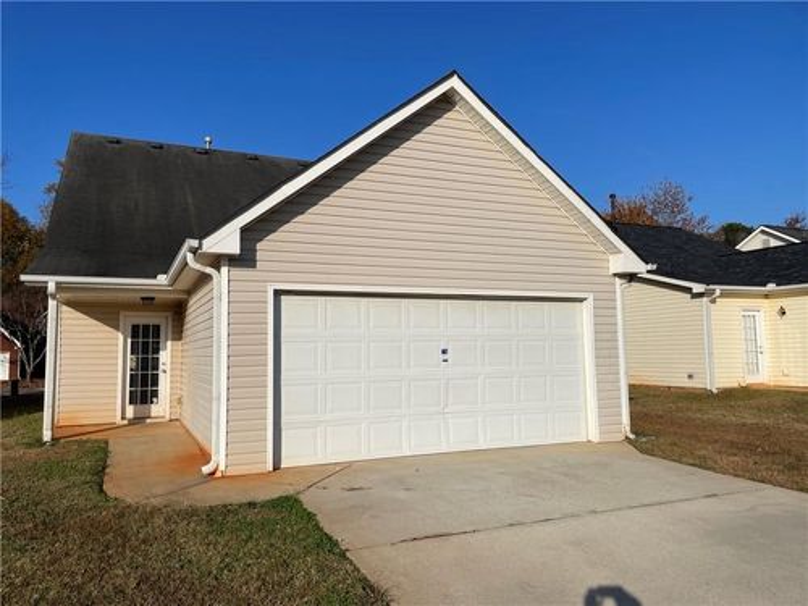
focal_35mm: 26
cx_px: 404
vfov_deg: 53.1
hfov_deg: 67.3
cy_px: 303
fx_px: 607
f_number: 1.6
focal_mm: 4.2
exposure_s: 1/8403
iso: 32
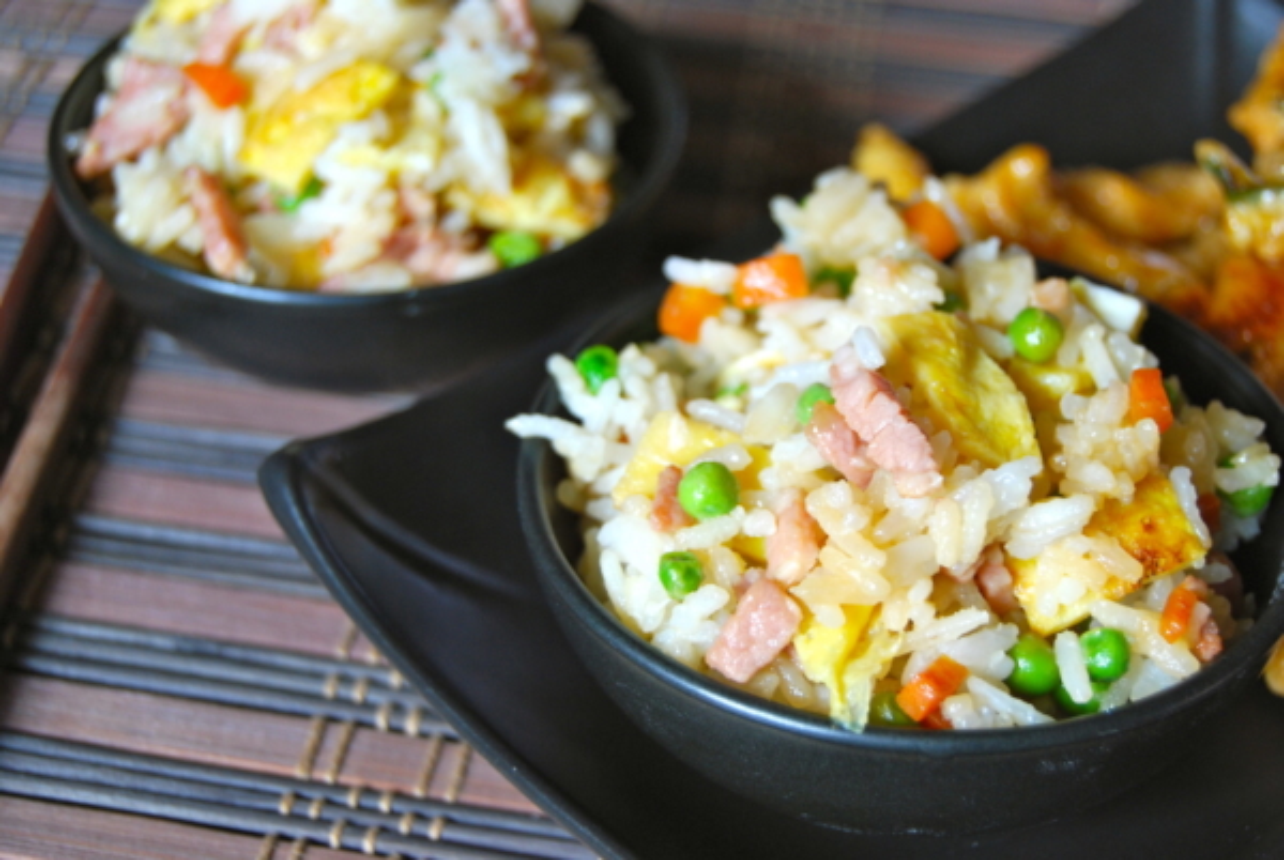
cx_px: 642
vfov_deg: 19.8
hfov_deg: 29.2
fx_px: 2465
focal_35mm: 69
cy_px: 430
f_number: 5.3
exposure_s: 1/30
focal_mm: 46
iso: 320
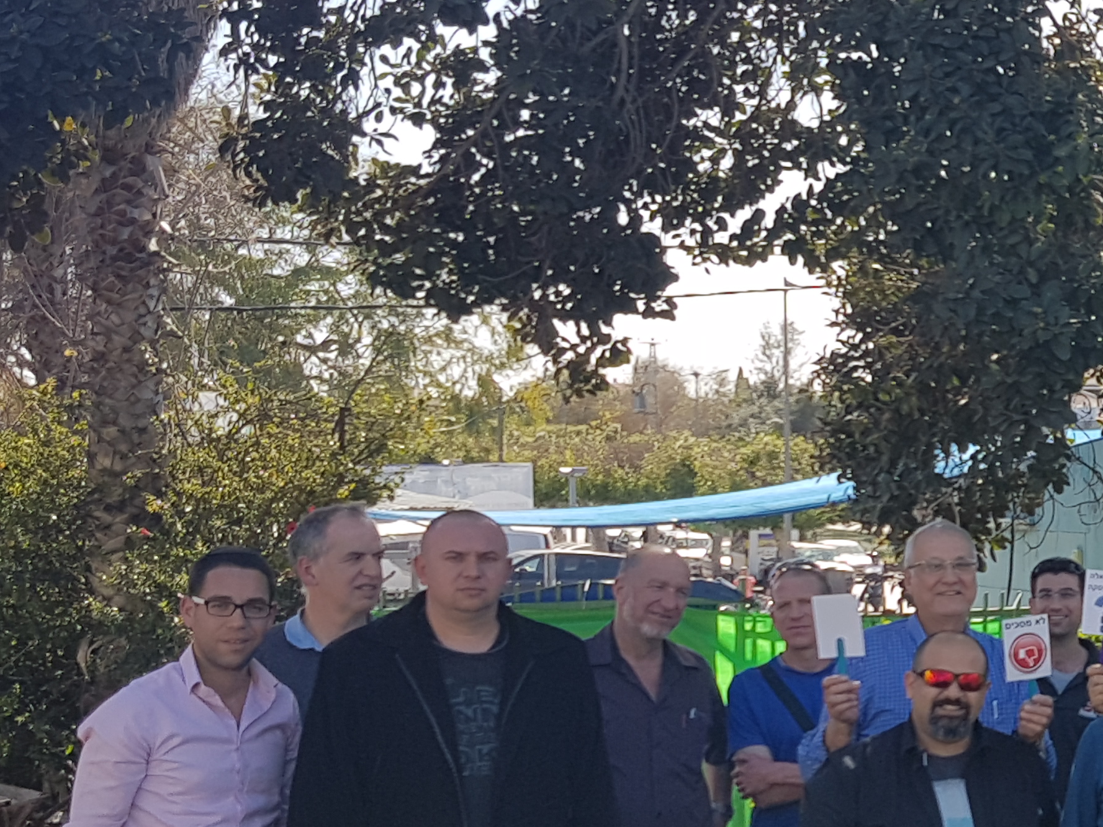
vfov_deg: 24.8
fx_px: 1880
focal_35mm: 59
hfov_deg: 29.1
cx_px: 1250
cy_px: 505
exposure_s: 1/1312
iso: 40
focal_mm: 4.2
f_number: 1.7
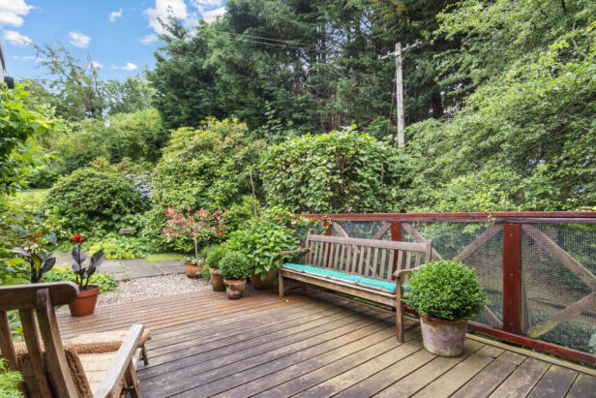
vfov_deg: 70.4
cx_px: 284
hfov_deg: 93.2
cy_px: 209
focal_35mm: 17
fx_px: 281
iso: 250
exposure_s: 1/60
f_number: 9
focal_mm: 16
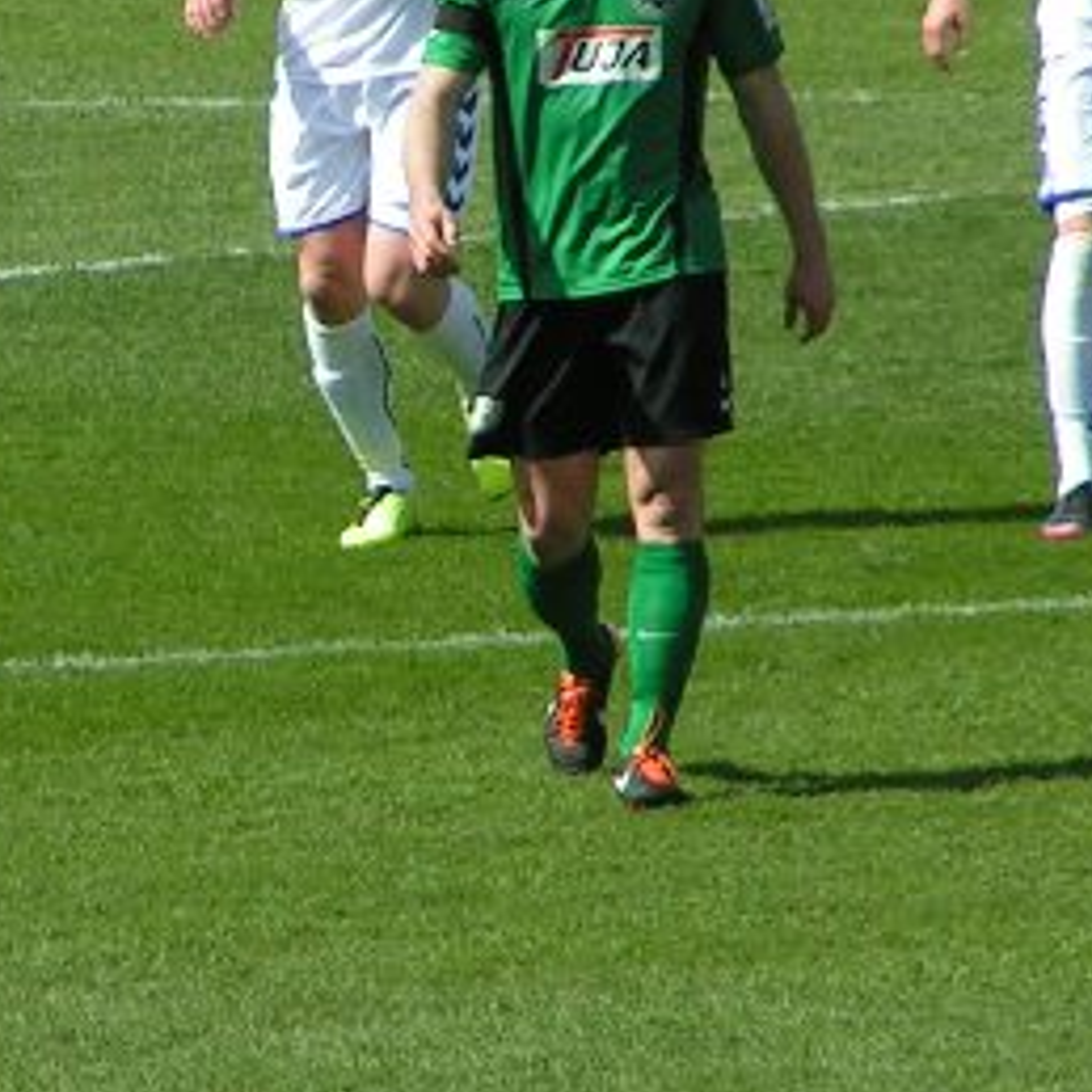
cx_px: 72
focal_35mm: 1037
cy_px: 472
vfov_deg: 1.7
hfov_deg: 1.7
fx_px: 37011
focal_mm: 58
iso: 50
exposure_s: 1/800
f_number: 4
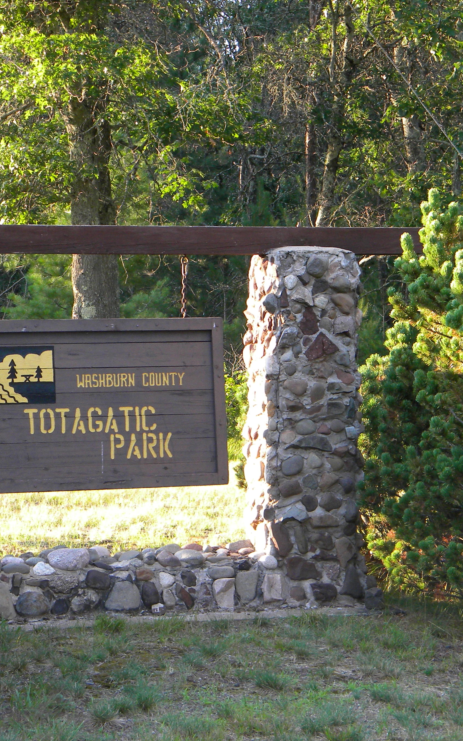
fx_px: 1918
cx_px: 192
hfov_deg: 13.8
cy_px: 371
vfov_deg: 21.9
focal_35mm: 95
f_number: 4.3
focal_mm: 12.2
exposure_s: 1/59.8
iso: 155
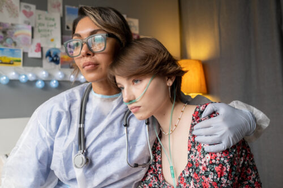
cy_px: 94
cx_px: 142
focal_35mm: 35
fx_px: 275
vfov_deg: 37.8
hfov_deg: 54.5
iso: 800
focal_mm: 23
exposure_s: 1/200
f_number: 3.2
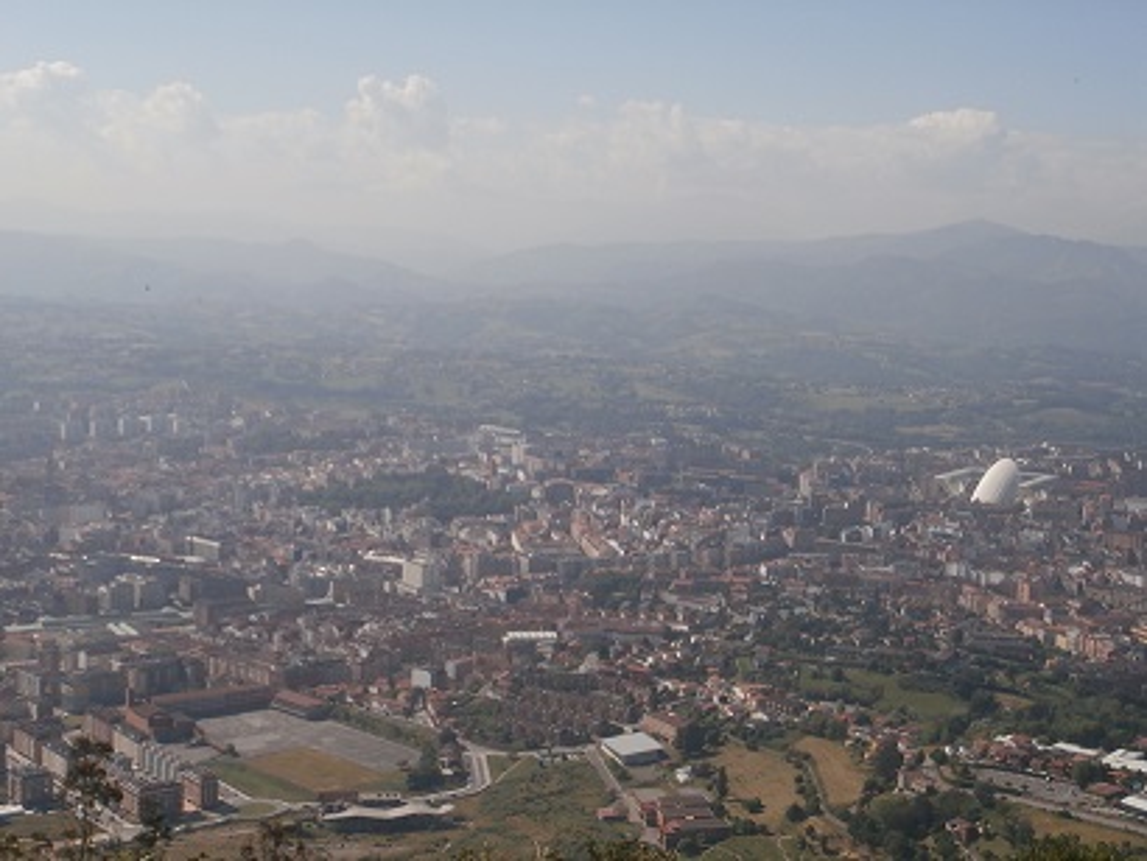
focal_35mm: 57
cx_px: 574
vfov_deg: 25.7
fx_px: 1890
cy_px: 430
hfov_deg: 33.8
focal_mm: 10.11
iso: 100
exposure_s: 1/1000
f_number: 4.5
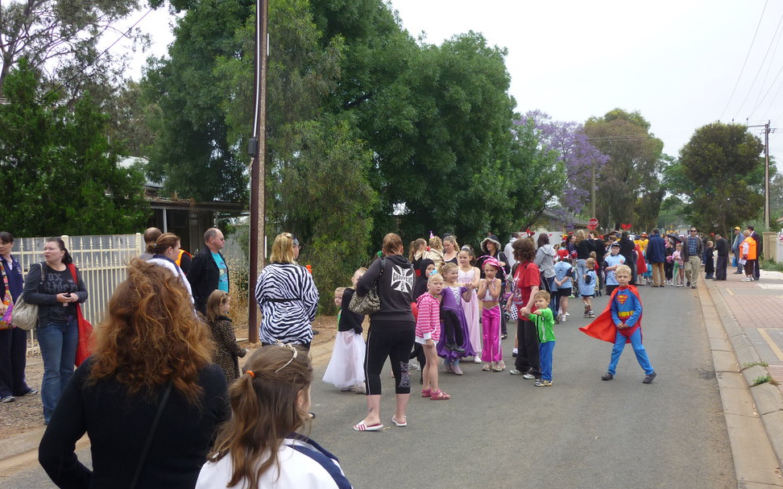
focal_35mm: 36
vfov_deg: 35.2
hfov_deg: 54.0
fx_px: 768
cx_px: 393
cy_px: 284
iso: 80
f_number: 2.8
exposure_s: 1/200
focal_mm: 5.5
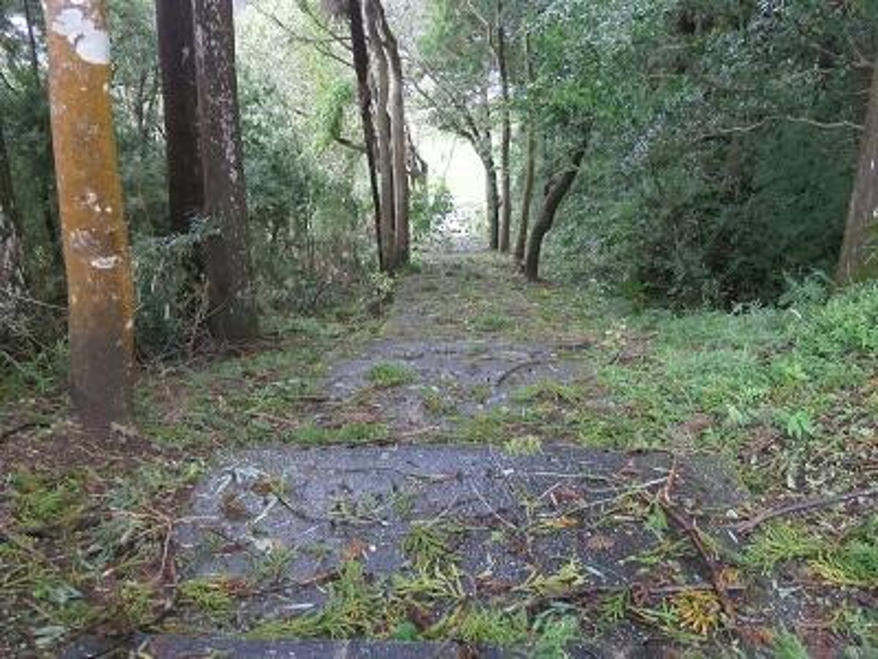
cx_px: 439
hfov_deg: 51.4
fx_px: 913
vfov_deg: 39.7
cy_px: 330
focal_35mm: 36
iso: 100
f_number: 3.1
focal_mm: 6.4
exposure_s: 1/40
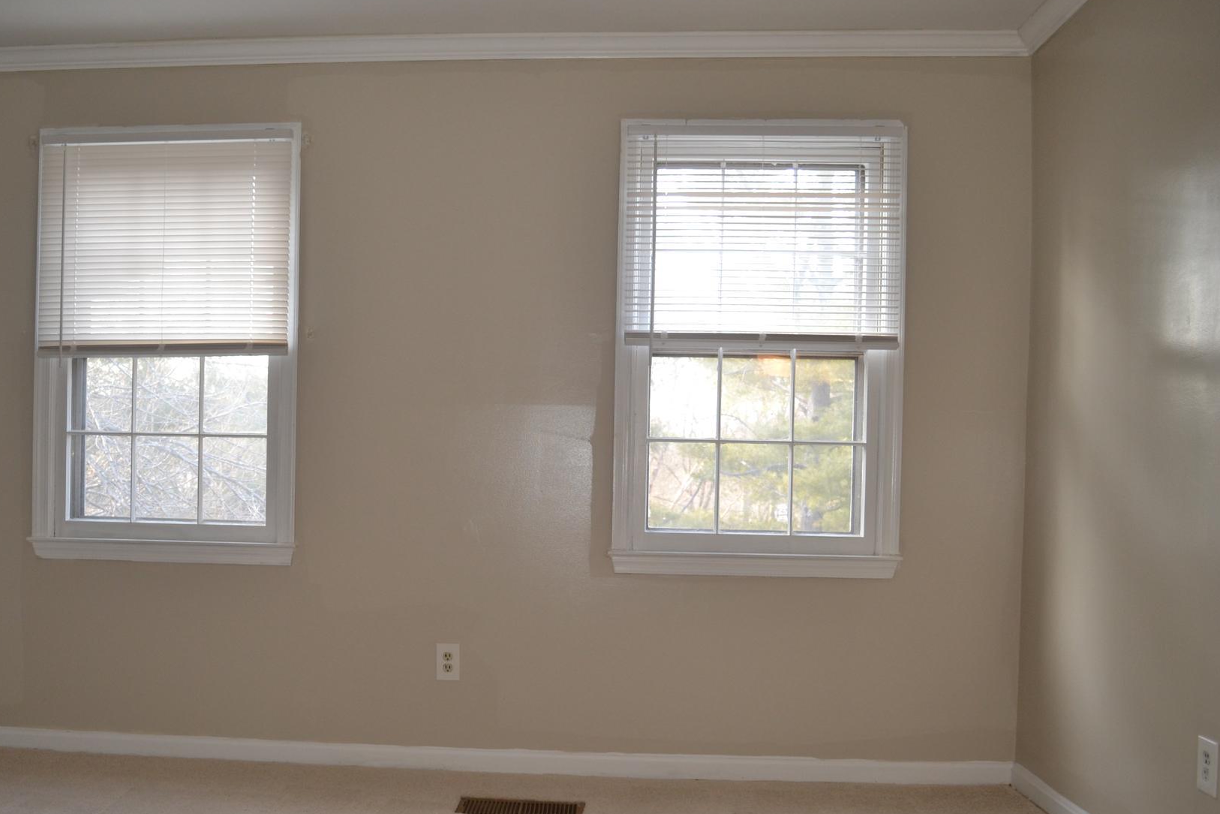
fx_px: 1152
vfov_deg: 38.7
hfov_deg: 55.3
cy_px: 490
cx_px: 470
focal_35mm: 34
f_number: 3.5
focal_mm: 18
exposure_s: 1/60
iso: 400
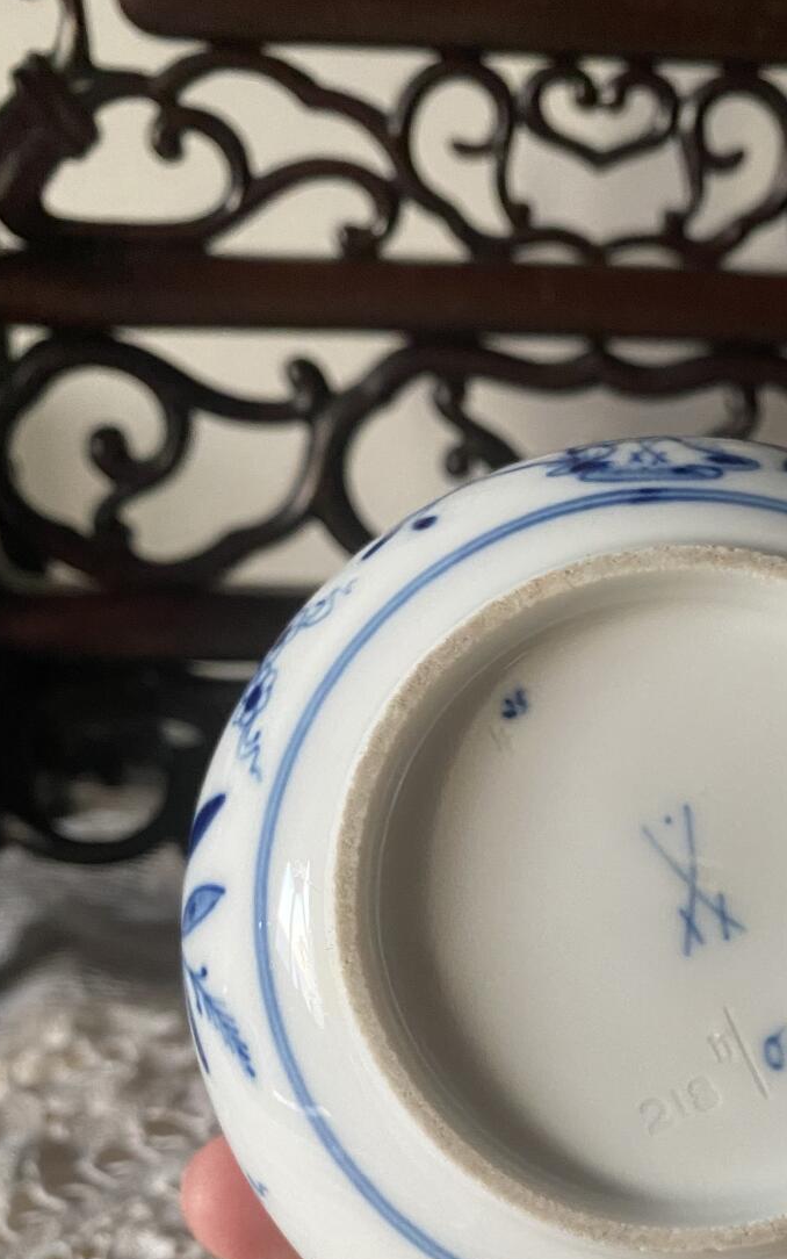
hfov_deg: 28.3
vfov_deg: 43.8
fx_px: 1509
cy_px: 947
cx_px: 680
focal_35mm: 44
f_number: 1.8
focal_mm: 4.25
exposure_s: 1/60
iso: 400
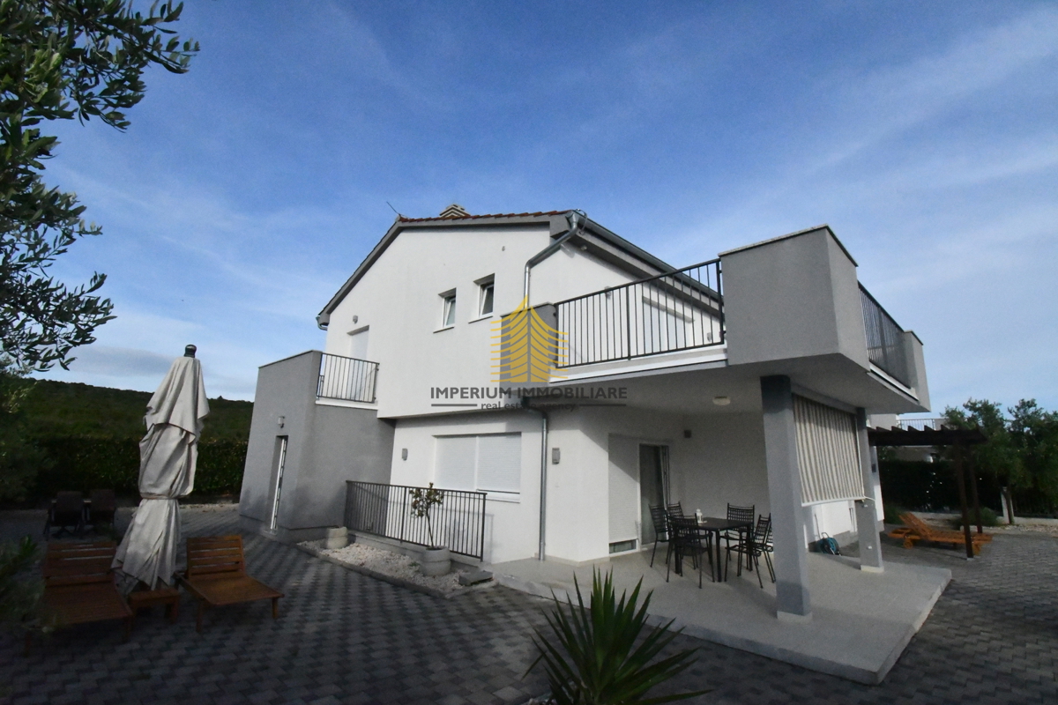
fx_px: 470
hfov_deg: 96.7
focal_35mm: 16
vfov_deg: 73.7
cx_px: 529
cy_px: 352
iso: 16000
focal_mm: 11
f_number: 25
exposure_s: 1/6400
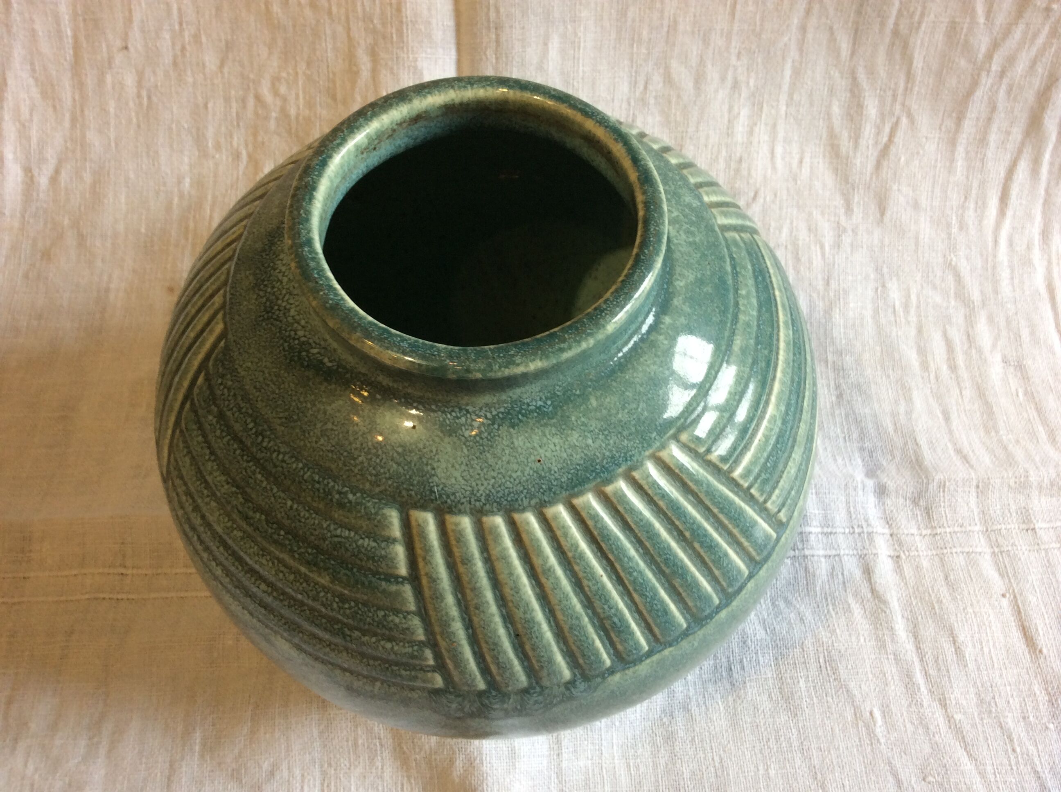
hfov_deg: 56.9
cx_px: 530
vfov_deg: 44.1
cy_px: 396
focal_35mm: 32
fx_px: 979
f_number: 2.4
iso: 32
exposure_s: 1/25
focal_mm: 3.3
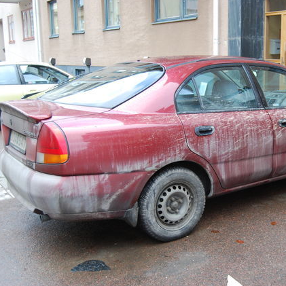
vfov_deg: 37.8
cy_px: 143
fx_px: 417
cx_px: 200
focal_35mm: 45
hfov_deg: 37.2
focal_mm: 23
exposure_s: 1/30
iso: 200
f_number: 3.8
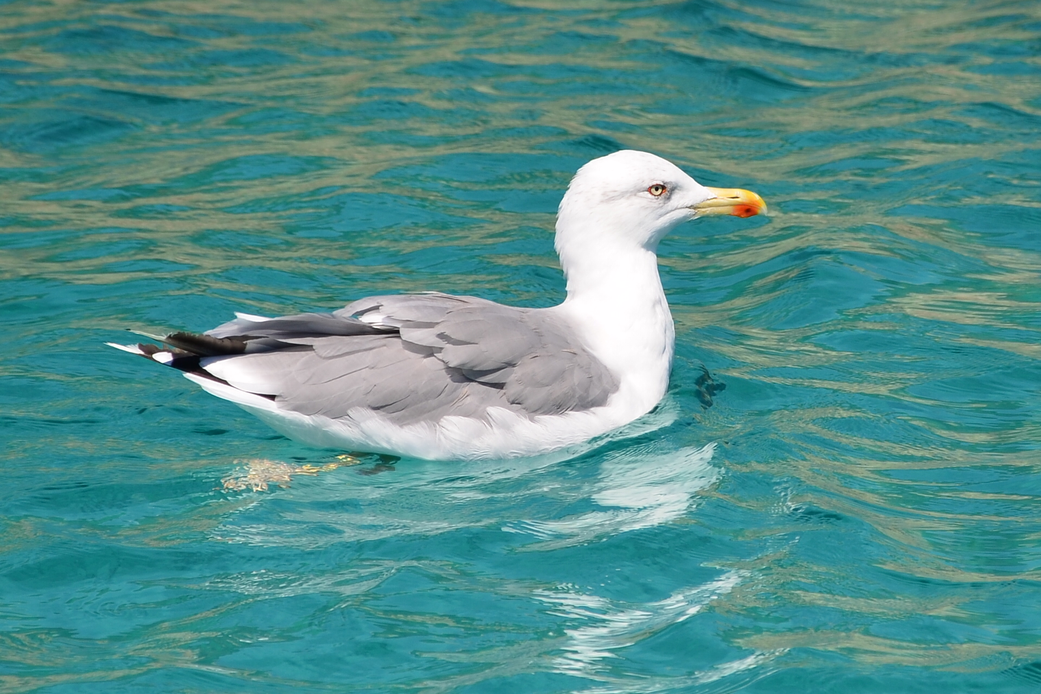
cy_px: 347
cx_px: 520
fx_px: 4554
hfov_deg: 13.0
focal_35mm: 158
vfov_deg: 8.7
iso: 100
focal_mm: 105
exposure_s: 1/640
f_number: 6.3
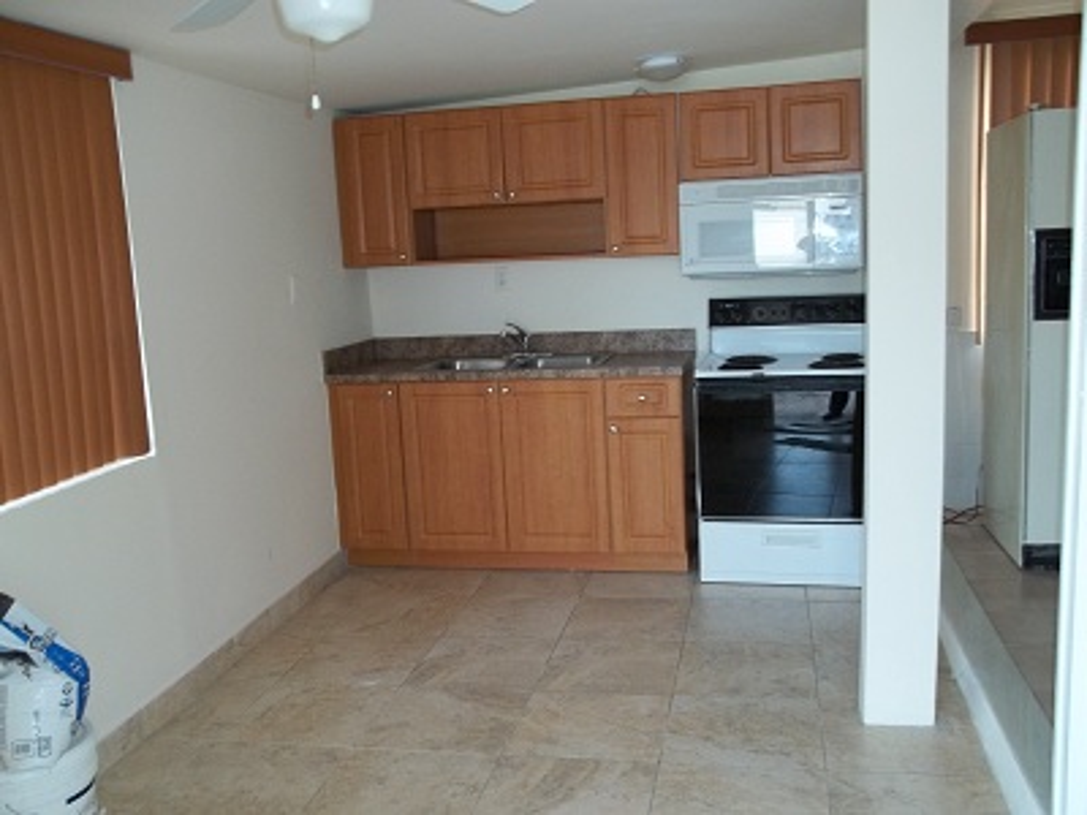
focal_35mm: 33
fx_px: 1036
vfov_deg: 42.9
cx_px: 544
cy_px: 408
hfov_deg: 55.4
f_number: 3.3
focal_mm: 5.9
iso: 160
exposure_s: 1/60
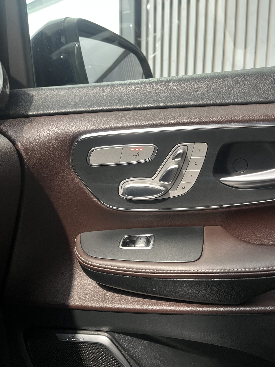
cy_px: 184
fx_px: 275
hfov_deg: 53.1
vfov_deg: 67.3
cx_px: 138
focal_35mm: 26
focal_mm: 5.1
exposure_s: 1/50
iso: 125
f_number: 1.6
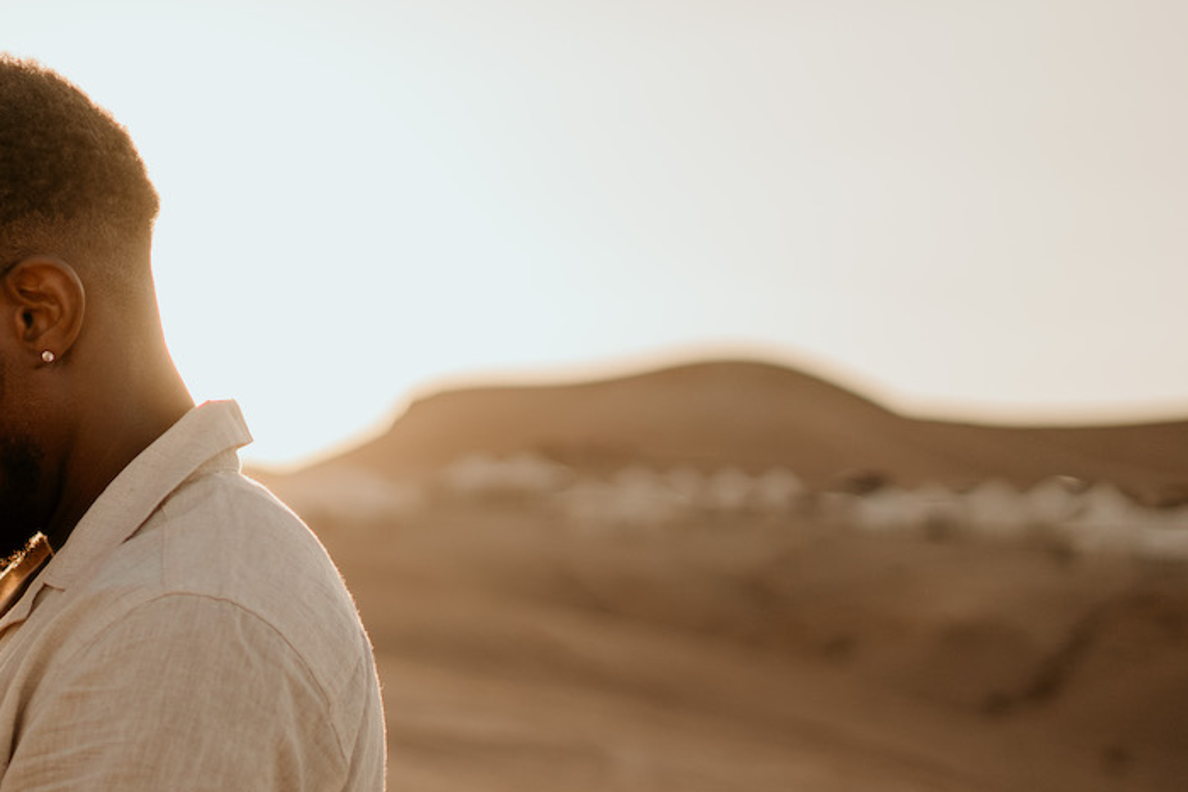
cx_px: -75
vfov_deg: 17.7
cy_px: 806
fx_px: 2475
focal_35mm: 75
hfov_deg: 25.3
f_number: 1.4
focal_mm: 35
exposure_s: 1/2500
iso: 50
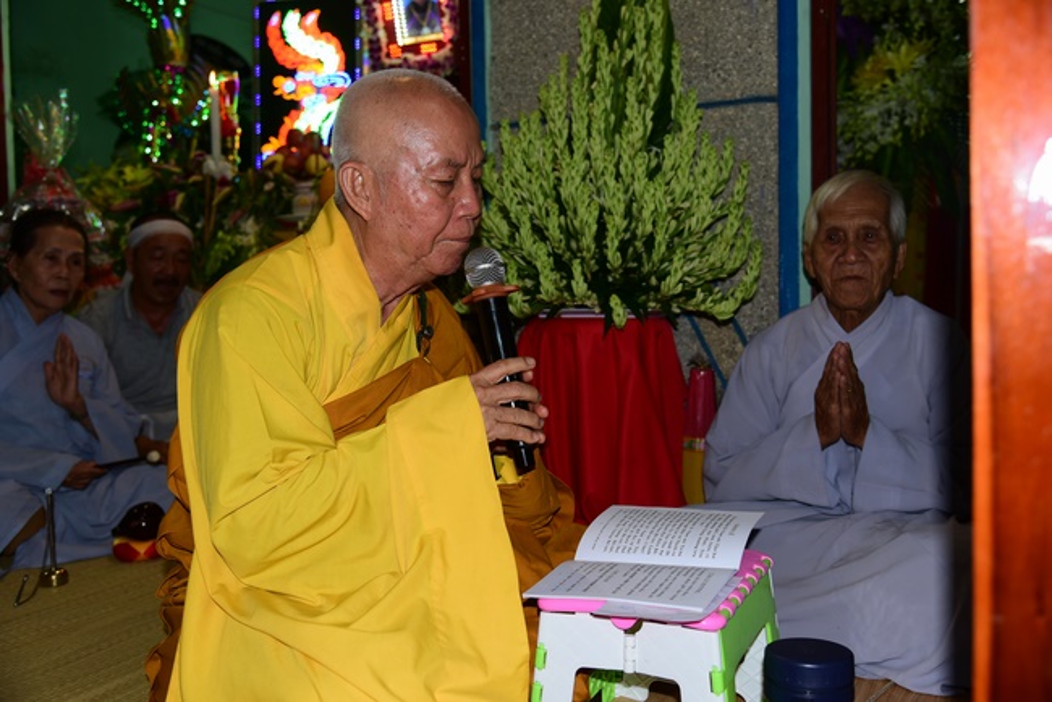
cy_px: 351
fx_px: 994
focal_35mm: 34
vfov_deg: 38.9
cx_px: 526
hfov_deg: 55.8
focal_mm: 34
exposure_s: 1/60
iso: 320
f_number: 4
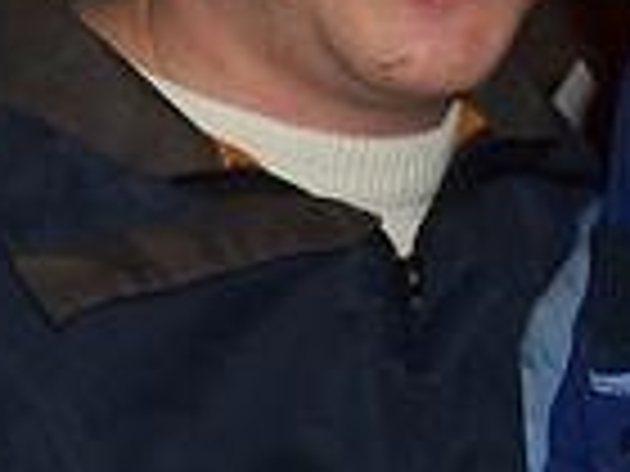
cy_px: 297
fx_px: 3076
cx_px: 297
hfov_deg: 11.7
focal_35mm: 169
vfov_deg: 8.8
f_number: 2.8
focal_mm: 5.6
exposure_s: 1/60
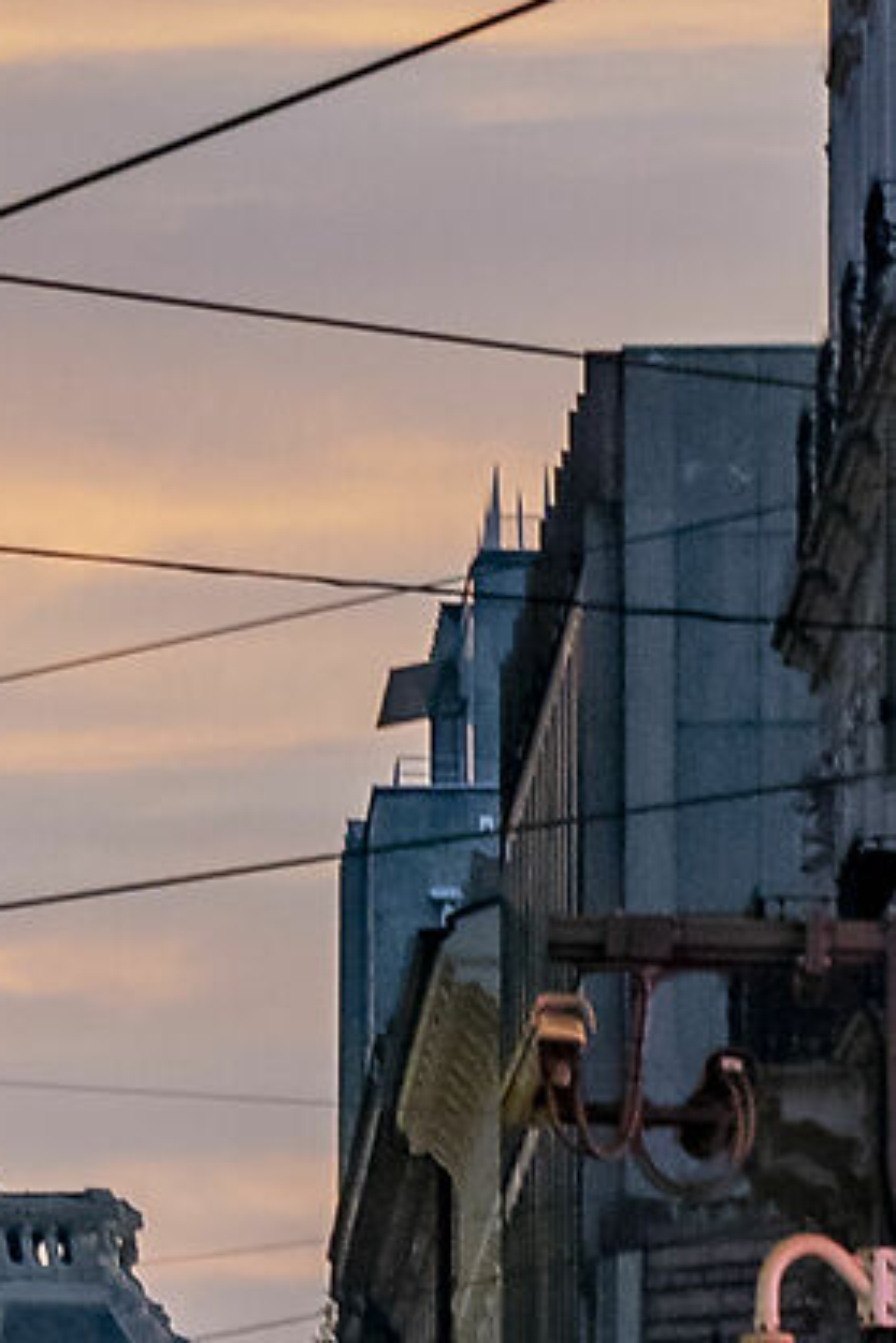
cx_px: -509
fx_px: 16127
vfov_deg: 4.8
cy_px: 957
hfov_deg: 3.2
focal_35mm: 432
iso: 1250
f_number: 5.6
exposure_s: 1/80
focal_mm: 50
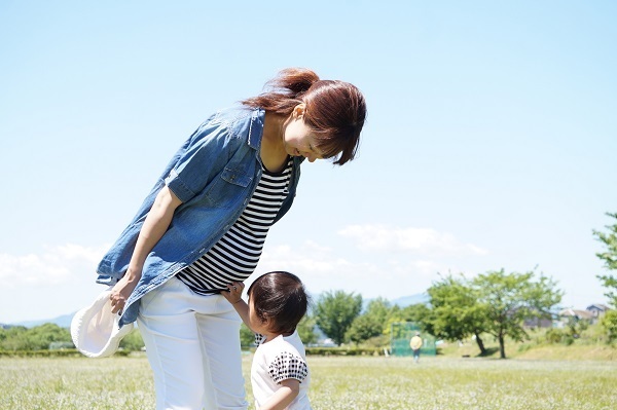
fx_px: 1413
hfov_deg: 24.6
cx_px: 308
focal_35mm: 82
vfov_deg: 16.5
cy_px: 205
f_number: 5.6
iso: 100
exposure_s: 1/200
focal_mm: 55
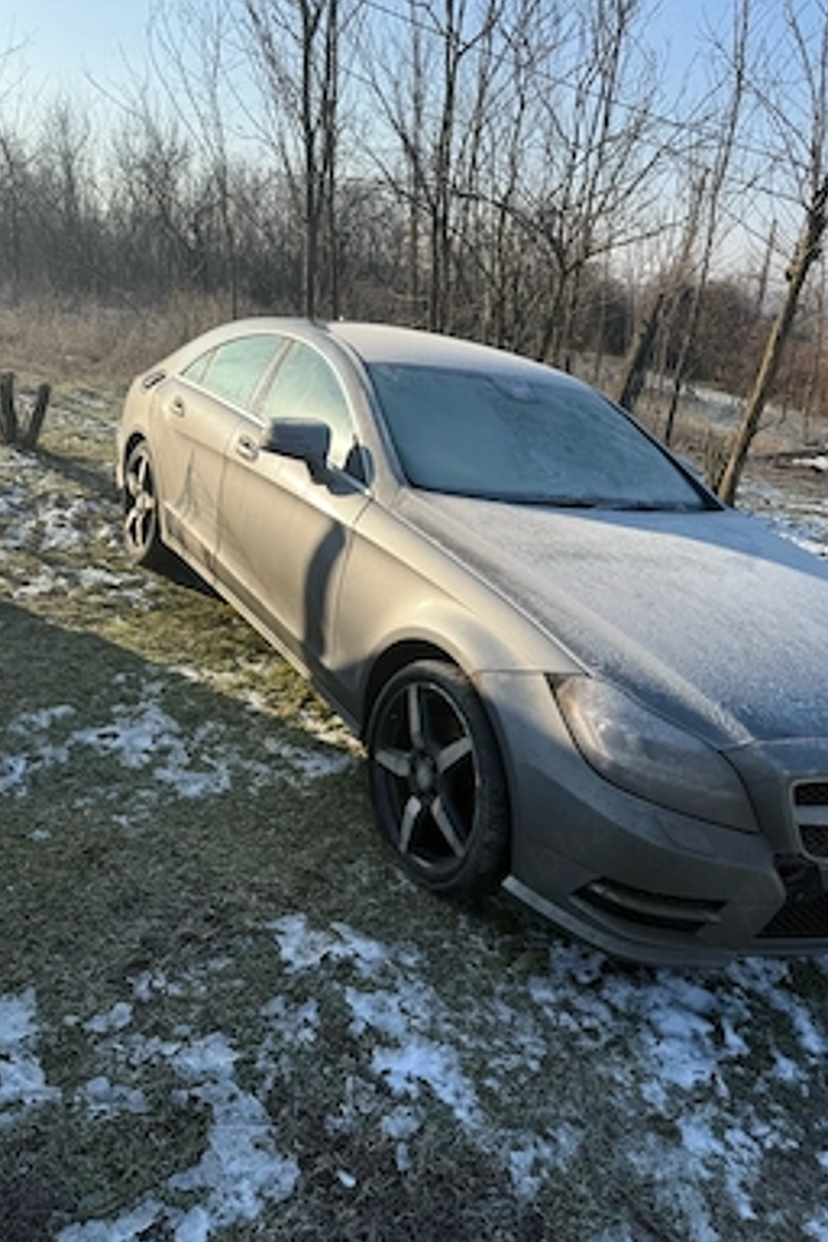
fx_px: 897
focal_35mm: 26
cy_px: 624
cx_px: 395
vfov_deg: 69.4
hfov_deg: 49.5
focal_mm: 6.76
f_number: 1.78
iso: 100
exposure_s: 1/3425
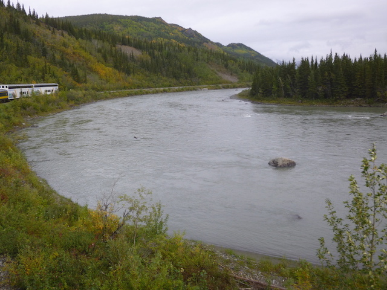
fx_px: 347
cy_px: 145
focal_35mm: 31
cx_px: 194
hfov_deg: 58.4
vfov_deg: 45.4
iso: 100
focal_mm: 5.6
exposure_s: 1/500
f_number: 3.4
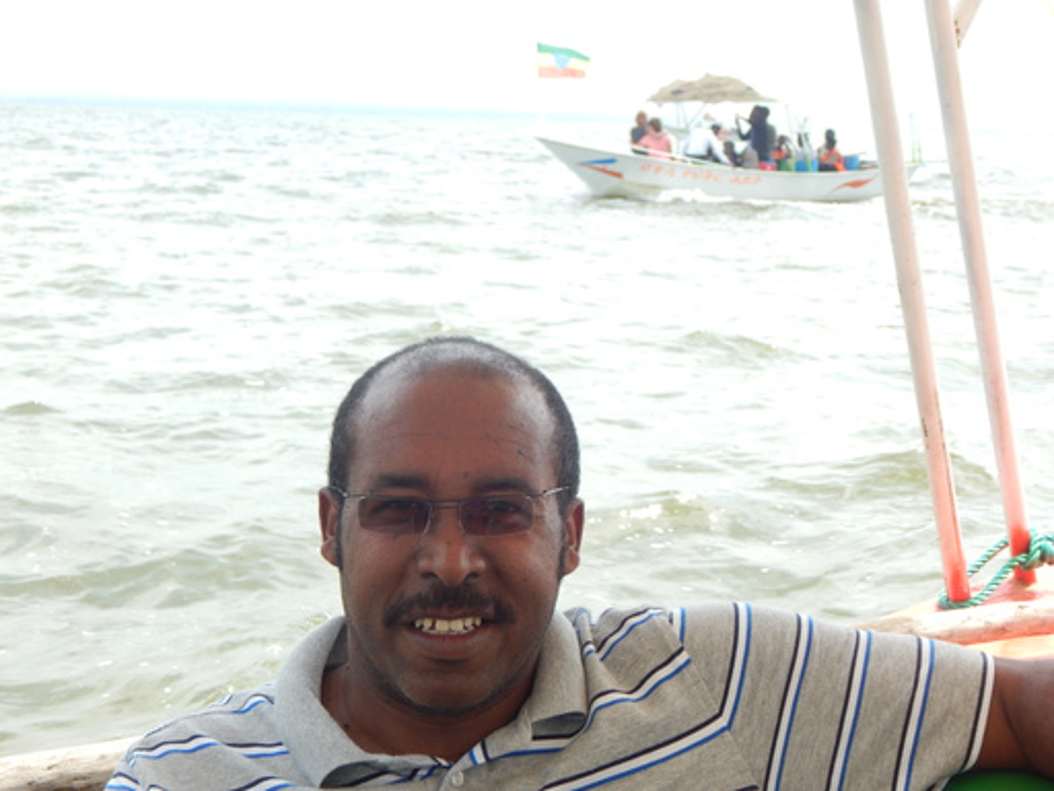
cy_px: 396
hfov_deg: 28.2
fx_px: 2101
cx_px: 527
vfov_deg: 21.3
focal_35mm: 69
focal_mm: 12.3
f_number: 4.1
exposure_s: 1/400
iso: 125
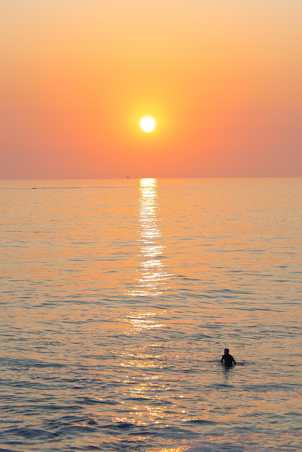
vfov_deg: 23.9
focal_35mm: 85
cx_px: 151
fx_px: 1069
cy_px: 226
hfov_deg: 16.1
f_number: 4
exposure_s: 1/320
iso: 100
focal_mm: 85
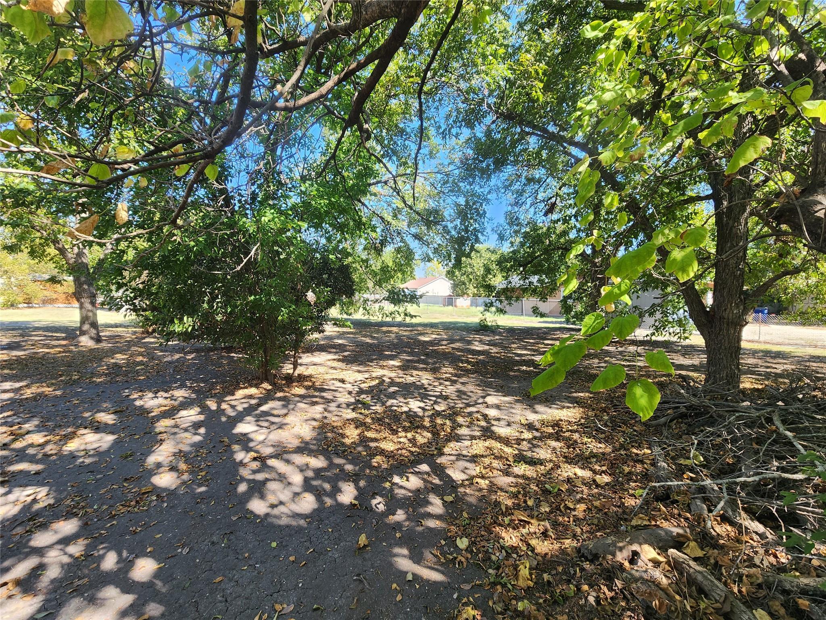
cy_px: 310
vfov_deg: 89.9
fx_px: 310
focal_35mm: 13
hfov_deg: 106.2
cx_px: 413
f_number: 2.2
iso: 50
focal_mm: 2.2
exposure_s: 1/214
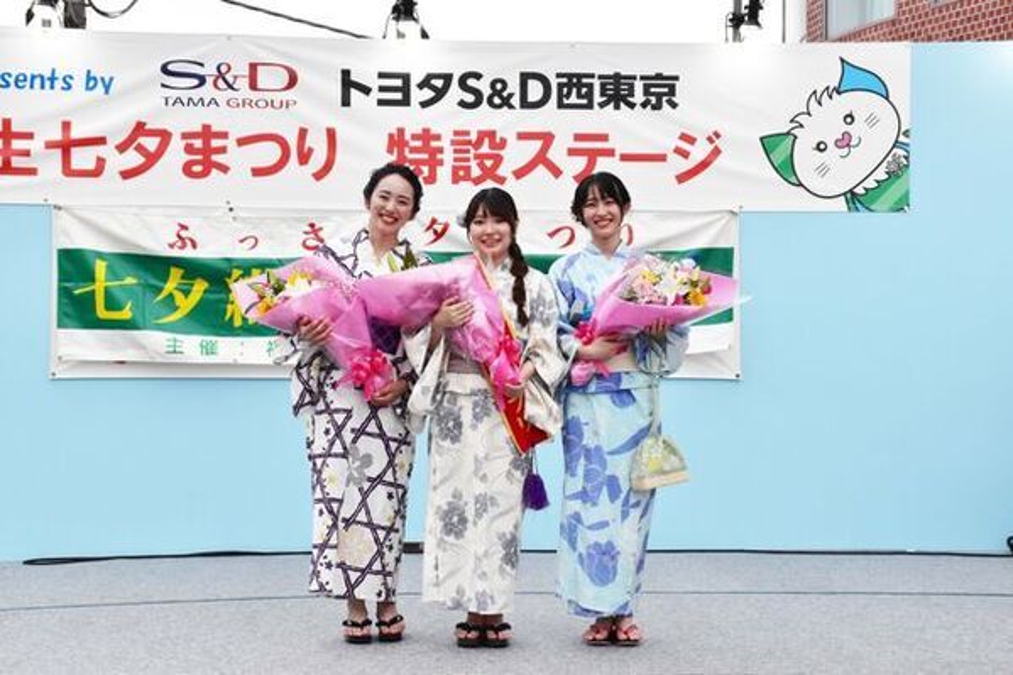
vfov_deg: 25.7
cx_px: 506
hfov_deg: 37.9
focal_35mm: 52
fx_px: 1477
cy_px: 338
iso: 2500
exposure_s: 1/500
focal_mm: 35
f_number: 11
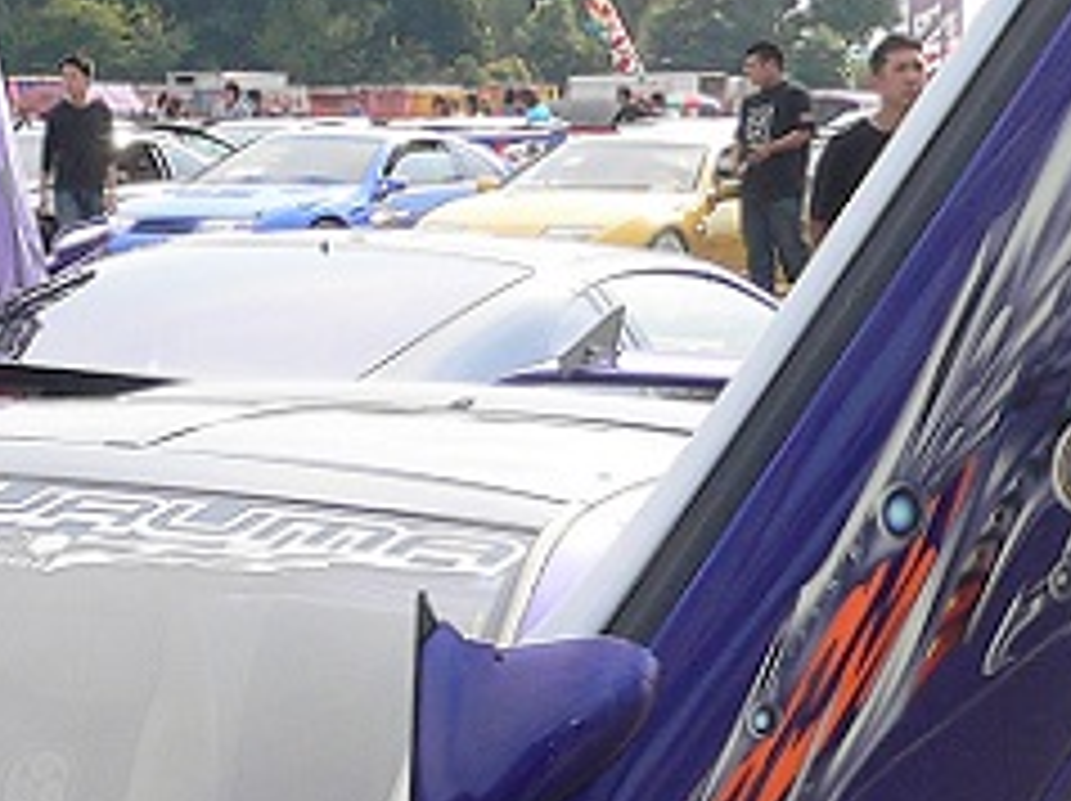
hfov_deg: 15.2
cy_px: 1037
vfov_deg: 11.5
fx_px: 3864
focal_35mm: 125
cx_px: -220
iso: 80
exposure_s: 1/200
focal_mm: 5.8
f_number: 5.6
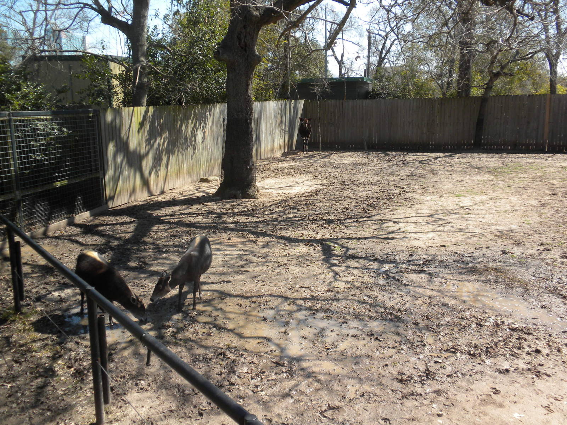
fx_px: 606
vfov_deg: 38.7
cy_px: 212
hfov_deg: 50.1
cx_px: 284
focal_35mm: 37
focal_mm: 6.6
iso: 64
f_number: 3.5
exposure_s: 1/395
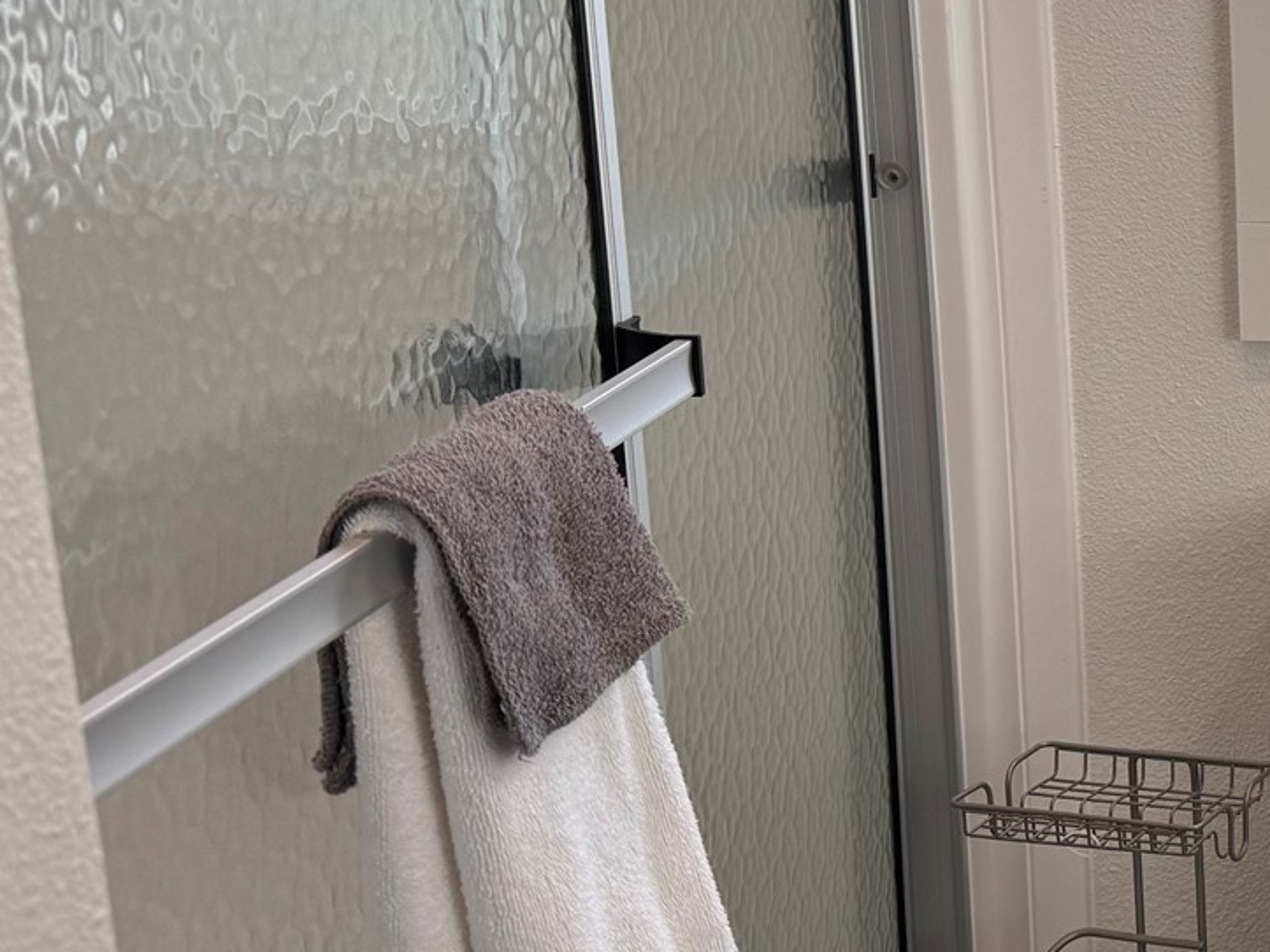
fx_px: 2494
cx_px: 1686
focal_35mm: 68
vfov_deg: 21.6
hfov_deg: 24.6
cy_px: 404
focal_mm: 6.76
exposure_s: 1/433
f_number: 1.78
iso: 80
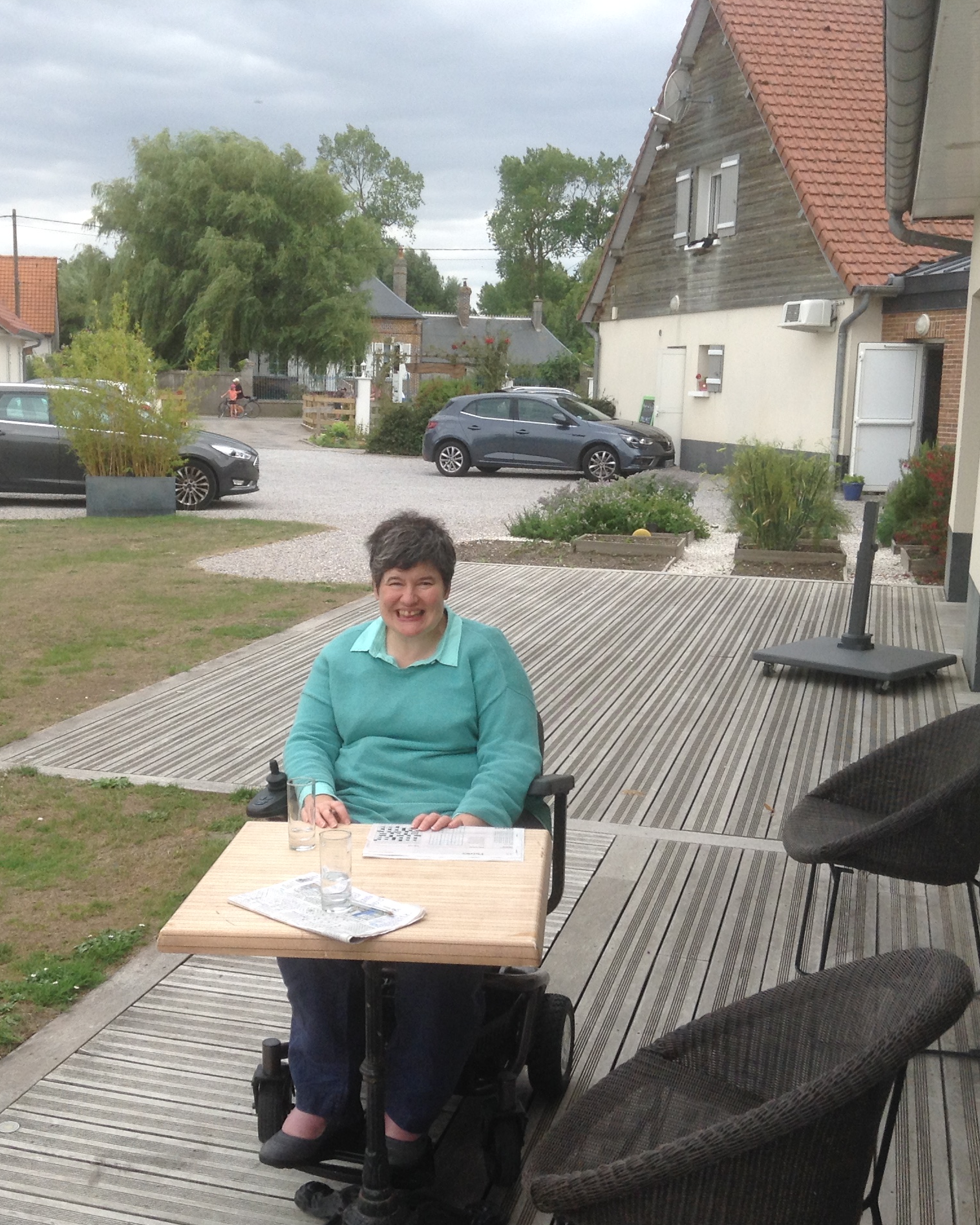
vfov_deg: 42.0
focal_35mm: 44
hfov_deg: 34.1
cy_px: 616
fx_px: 1595
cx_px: 401
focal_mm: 3.3
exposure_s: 1/339
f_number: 2.4
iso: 25
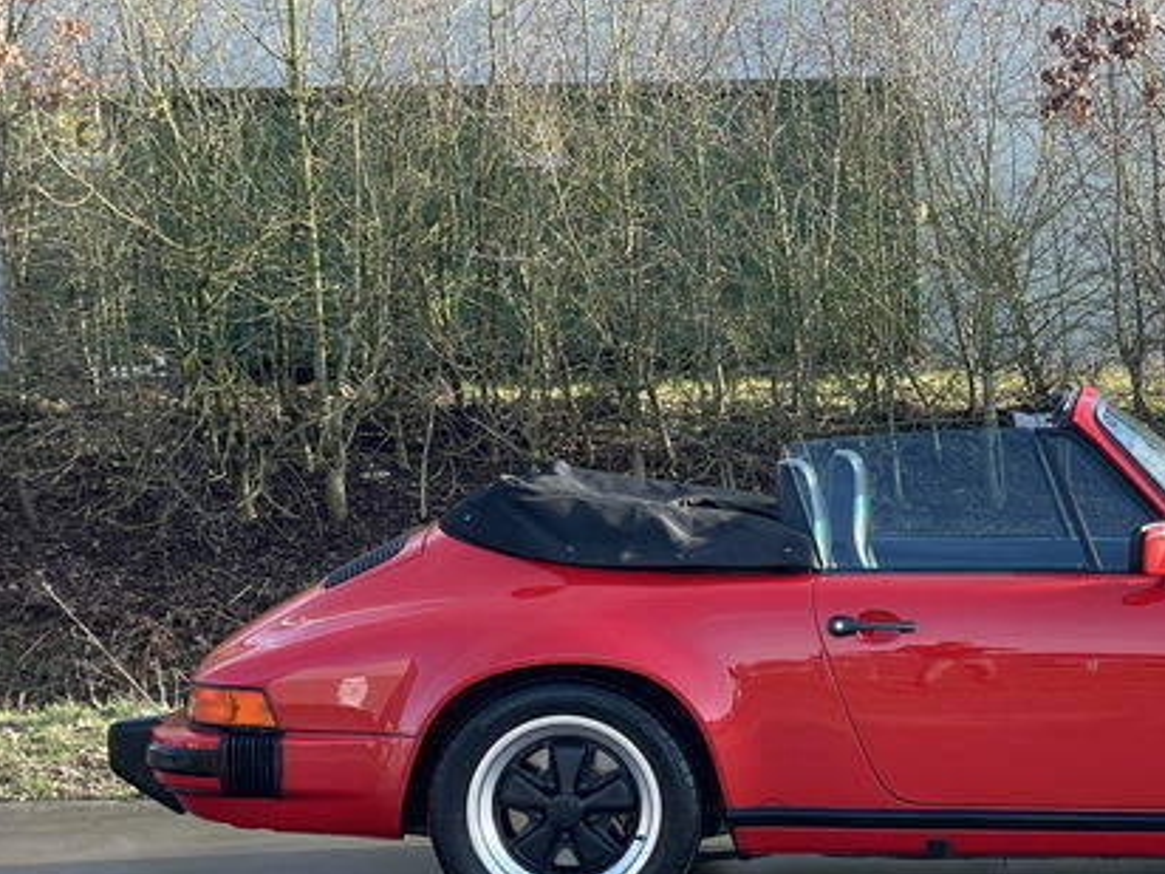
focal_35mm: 97
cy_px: 676
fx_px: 3265
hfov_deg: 19.9
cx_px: 1032
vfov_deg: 15.2
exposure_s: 1/294
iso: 25
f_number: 2
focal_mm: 6
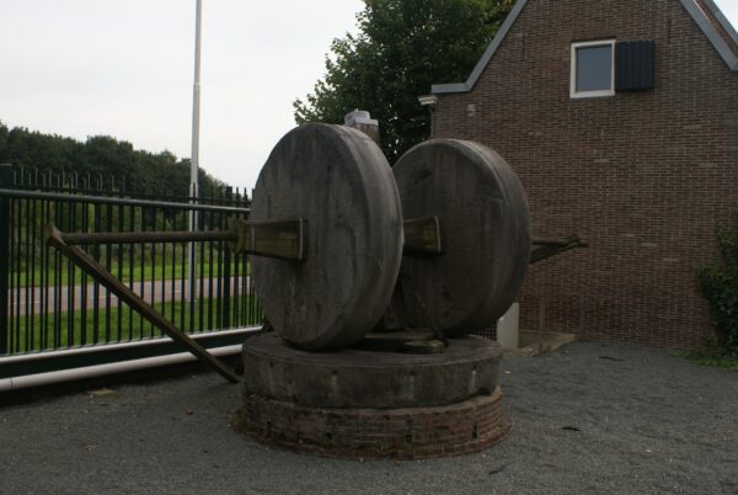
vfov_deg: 37.0
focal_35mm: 36
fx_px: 739
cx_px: 369
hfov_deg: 53.1
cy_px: 248
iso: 100
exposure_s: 1/125
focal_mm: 24
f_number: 10
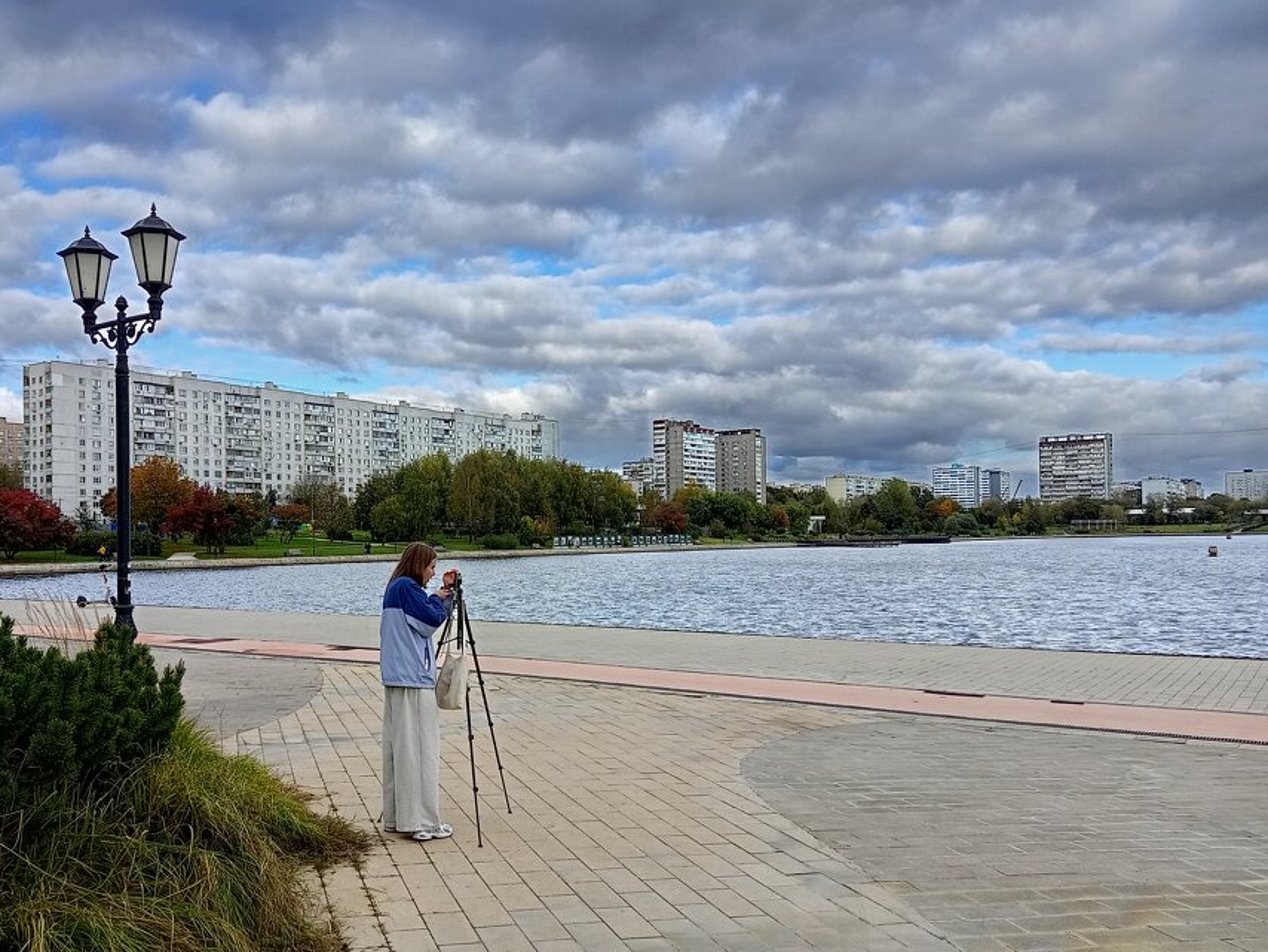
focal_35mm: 30
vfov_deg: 46.7
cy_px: 525
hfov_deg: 59.4
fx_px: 1099
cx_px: 503
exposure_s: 1/277
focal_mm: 5.24
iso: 50
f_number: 1.7
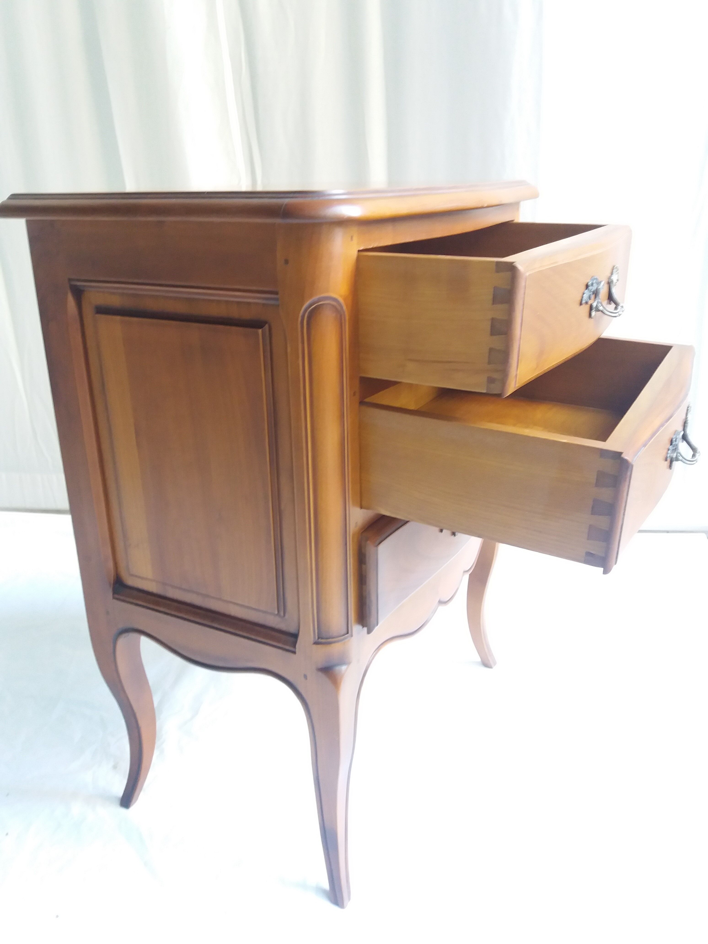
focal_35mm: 28
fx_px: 764
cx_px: 354
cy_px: 472
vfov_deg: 63.4
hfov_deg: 49.7
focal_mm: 3.7
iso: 200
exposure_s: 1/17
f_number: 1.9
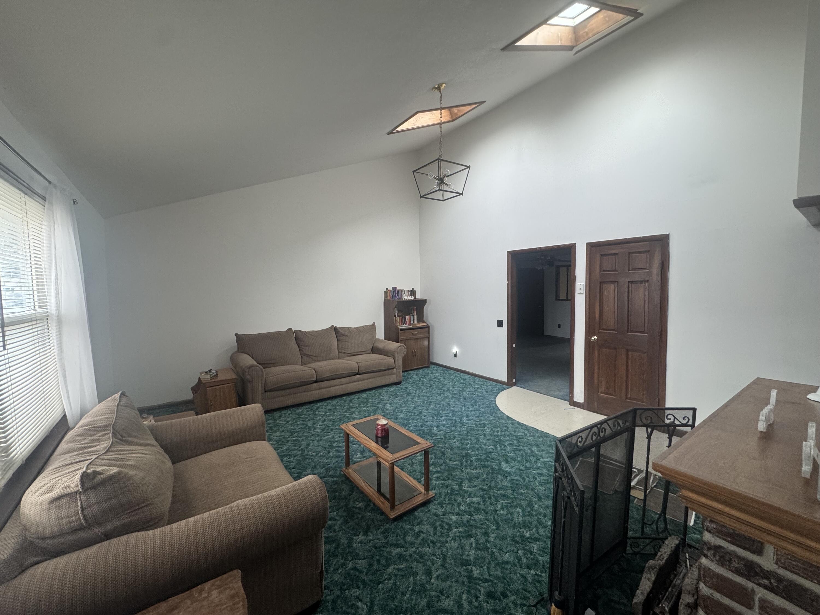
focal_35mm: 14
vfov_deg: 85.7
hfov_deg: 102.1
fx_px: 332
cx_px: 410
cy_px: 308
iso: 200
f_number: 2.2
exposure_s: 1/120
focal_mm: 2.22
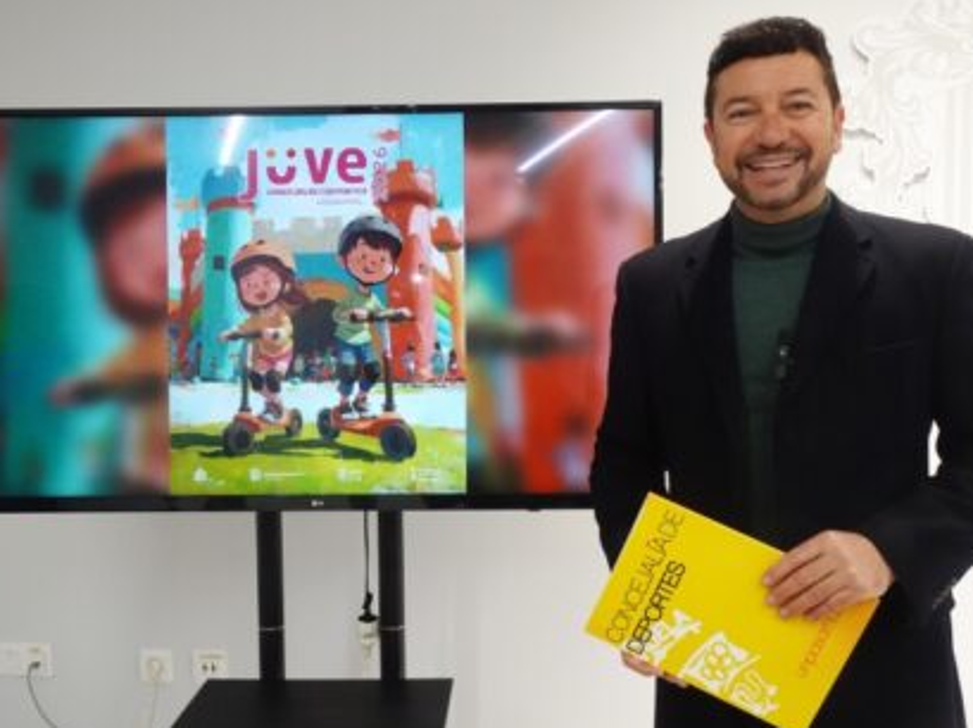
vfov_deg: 38.6
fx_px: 1039
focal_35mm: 37
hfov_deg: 50.2
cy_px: 370
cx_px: 481
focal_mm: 6.08
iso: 400
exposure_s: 1/60
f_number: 4
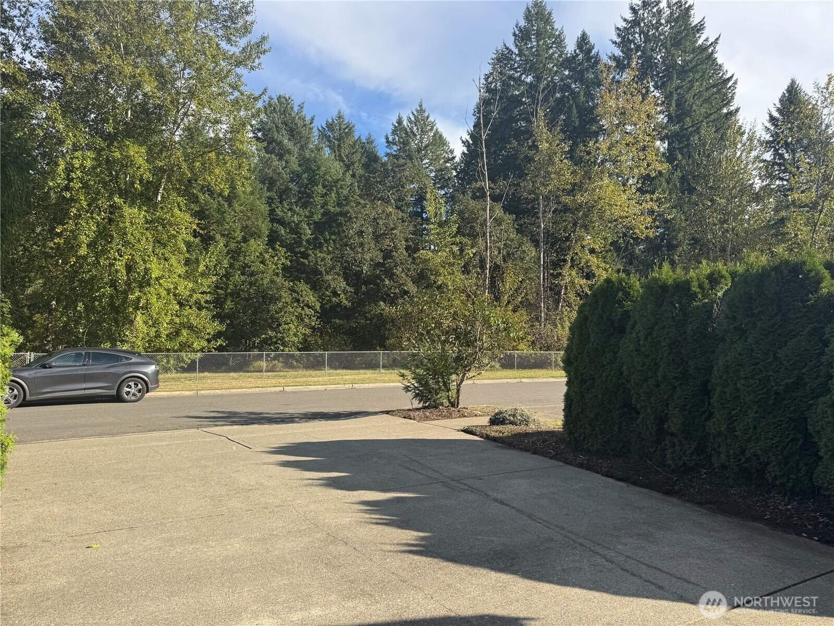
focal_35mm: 24
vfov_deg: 56.8
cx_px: 417
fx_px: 578
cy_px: 313
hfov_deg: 71.6
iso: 80
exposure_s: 1/2105
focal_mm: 6.76
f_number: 1.78
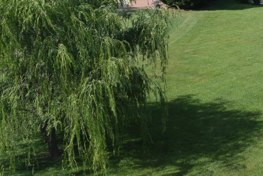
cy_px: -41
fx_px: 490
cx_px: 287
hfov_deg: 27.6
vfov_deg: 19.1
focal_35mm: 67
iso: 200
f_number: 9
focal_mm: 18
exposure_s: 1/320
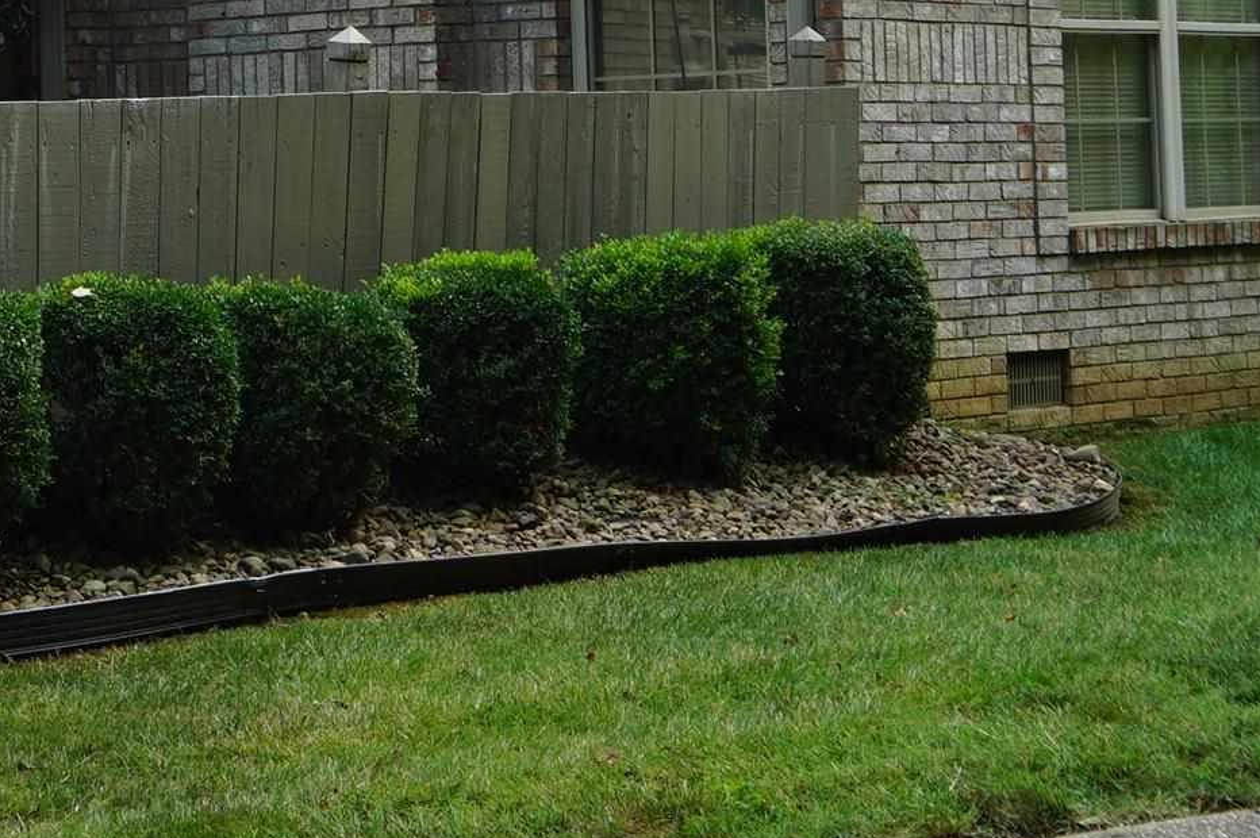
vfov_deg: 13.3
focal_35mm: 102
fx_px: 3554
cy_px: 22
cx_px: 84
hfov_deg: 19.7
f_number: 6.3
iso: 100
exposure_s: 1/60
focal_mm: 21
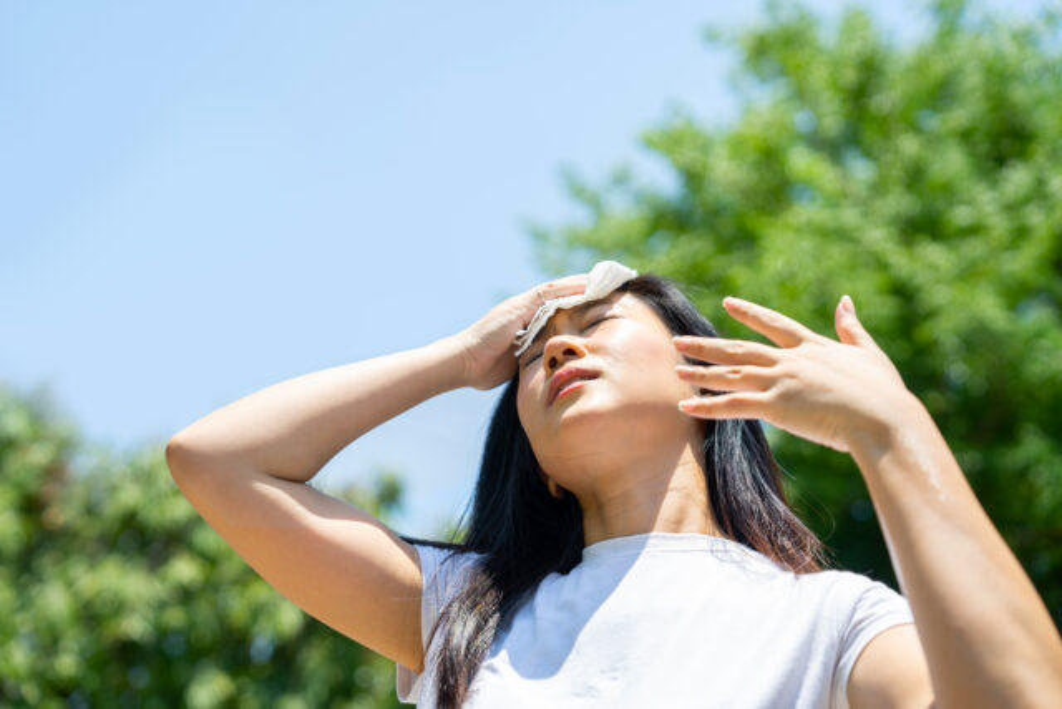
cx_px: 531
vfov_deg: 25.1
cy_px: 354
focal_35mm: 54
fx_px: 1593
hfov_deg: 36.9
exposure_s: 1/1000
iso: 100
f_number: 2.8
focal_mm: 54
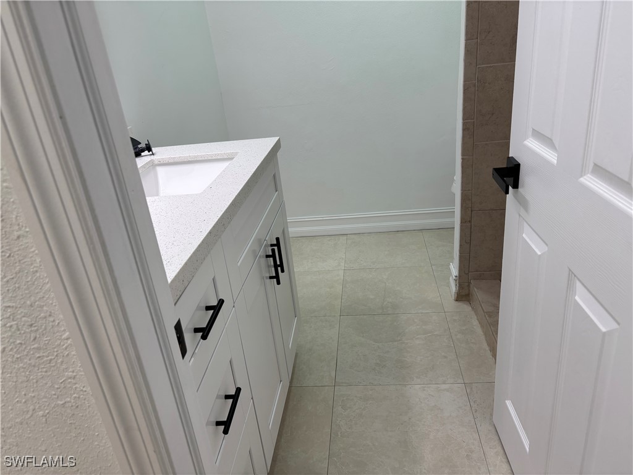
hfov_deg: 67.3
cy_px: 238
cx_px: 316
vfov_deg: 53.1
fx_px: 475
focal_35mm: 26
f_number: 1.6
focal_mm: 5.96
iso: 80
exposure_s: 1/120
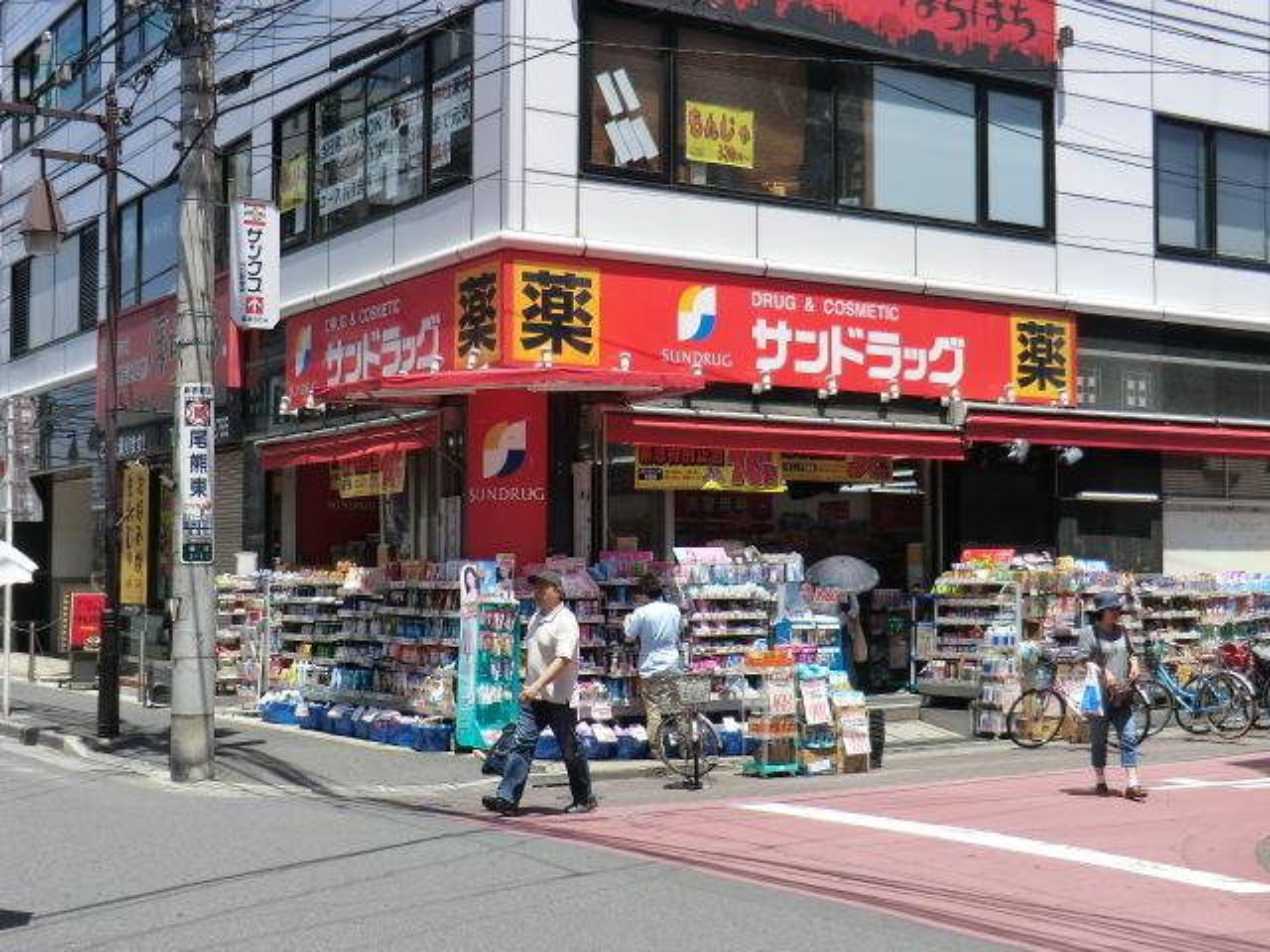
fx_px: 1724
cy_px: 476
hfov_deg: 40.4
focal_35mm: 47
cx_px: 635
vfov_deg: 30.9
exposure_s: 1/500
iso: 80
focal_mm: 8.4
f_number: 4
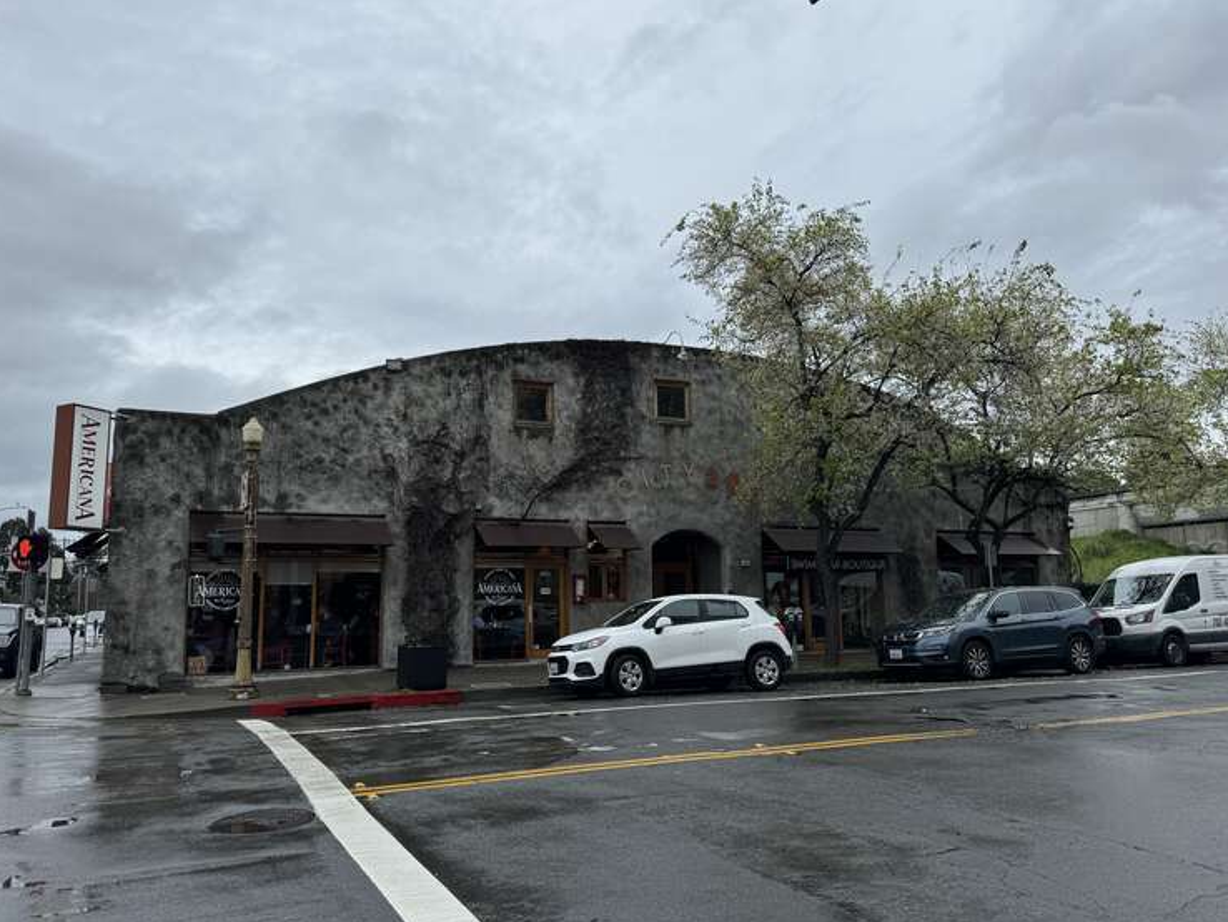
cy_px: 469
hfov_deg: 67.2
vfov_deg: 53.1
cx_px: 577
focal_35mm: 26
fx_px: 923
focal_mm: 6.86
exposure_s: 1/2105
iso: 80
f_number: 1.78
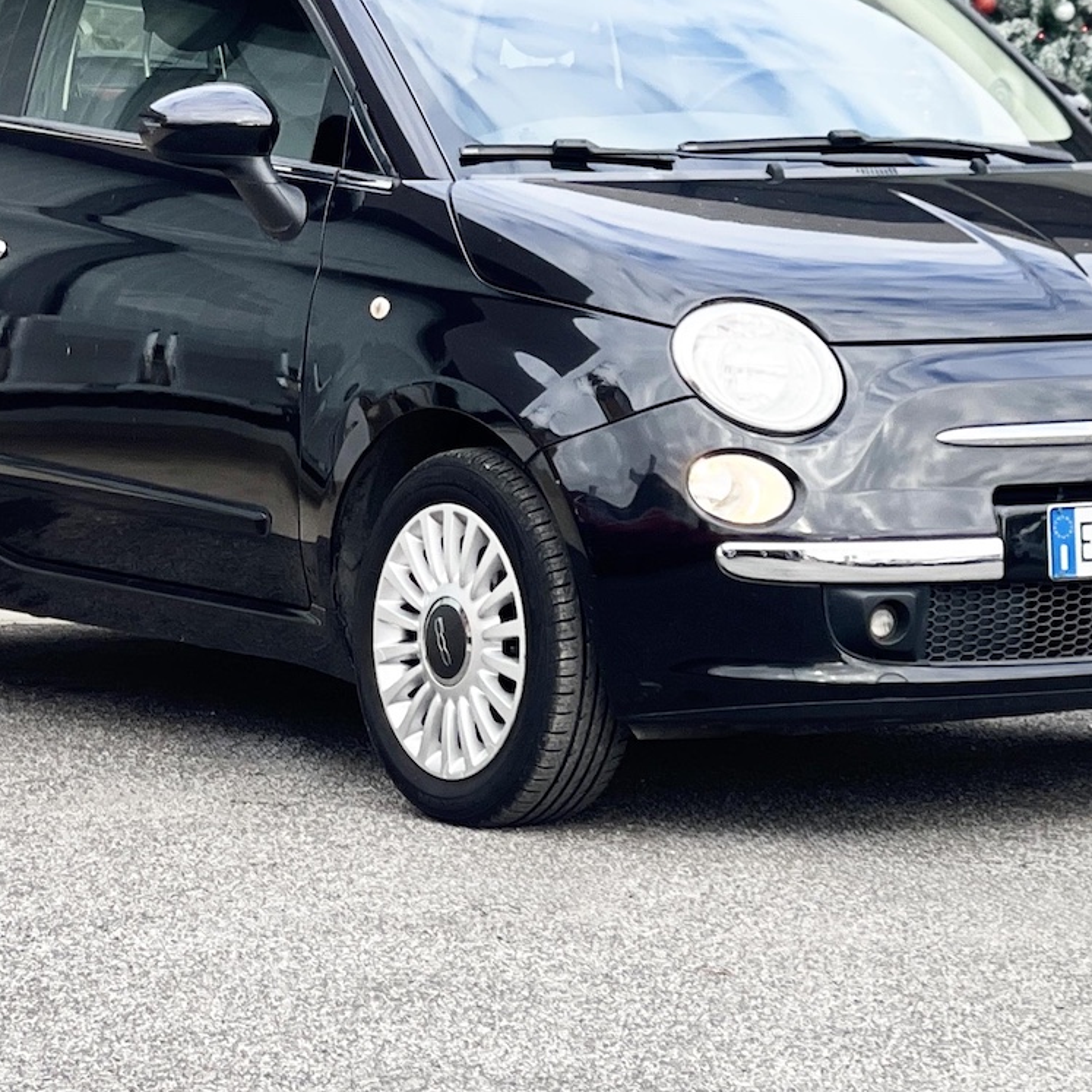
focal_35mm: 118
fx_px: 4211
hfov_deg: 14.8
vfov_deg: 14.7
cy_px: 268
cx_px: 542
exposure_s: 1/170
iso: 25
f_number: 2.2
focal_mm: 7.5
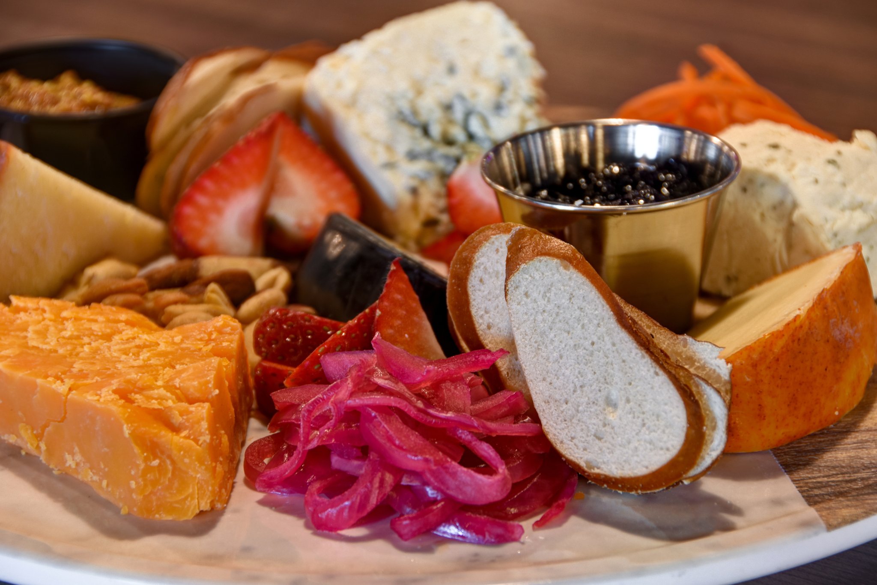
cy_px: 292
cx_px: 438
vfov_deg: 8.7
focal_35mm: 158
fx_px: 3837
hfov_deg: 13.0
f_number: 7.1
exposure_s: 1/6
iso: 250
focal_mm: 105
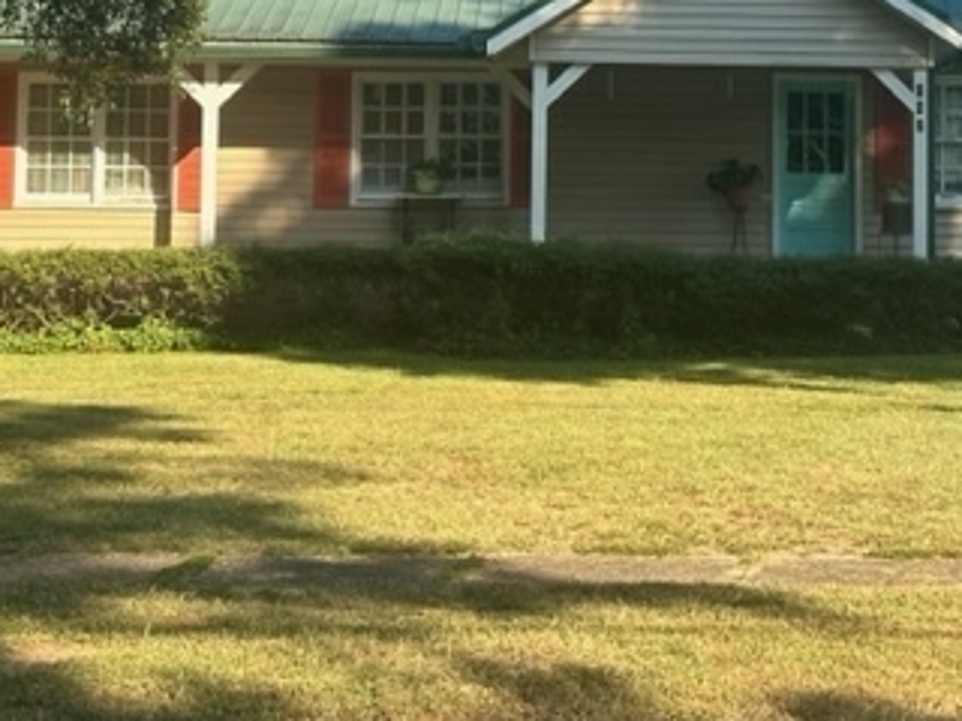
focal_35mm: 96
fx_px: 2668
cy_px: 54
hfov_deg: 20.4
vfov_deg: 15.2
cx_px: 637
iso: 64
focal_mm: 6.86
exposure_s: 1/1145
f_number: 1.78
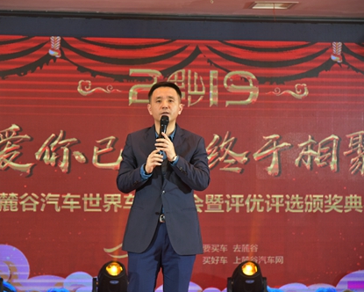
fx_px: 1196
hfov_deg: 17.3
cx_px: 168
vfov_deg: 13.9
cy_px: 146
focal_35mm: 111
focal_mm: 98
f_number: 4
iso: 3200
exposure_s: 1/200
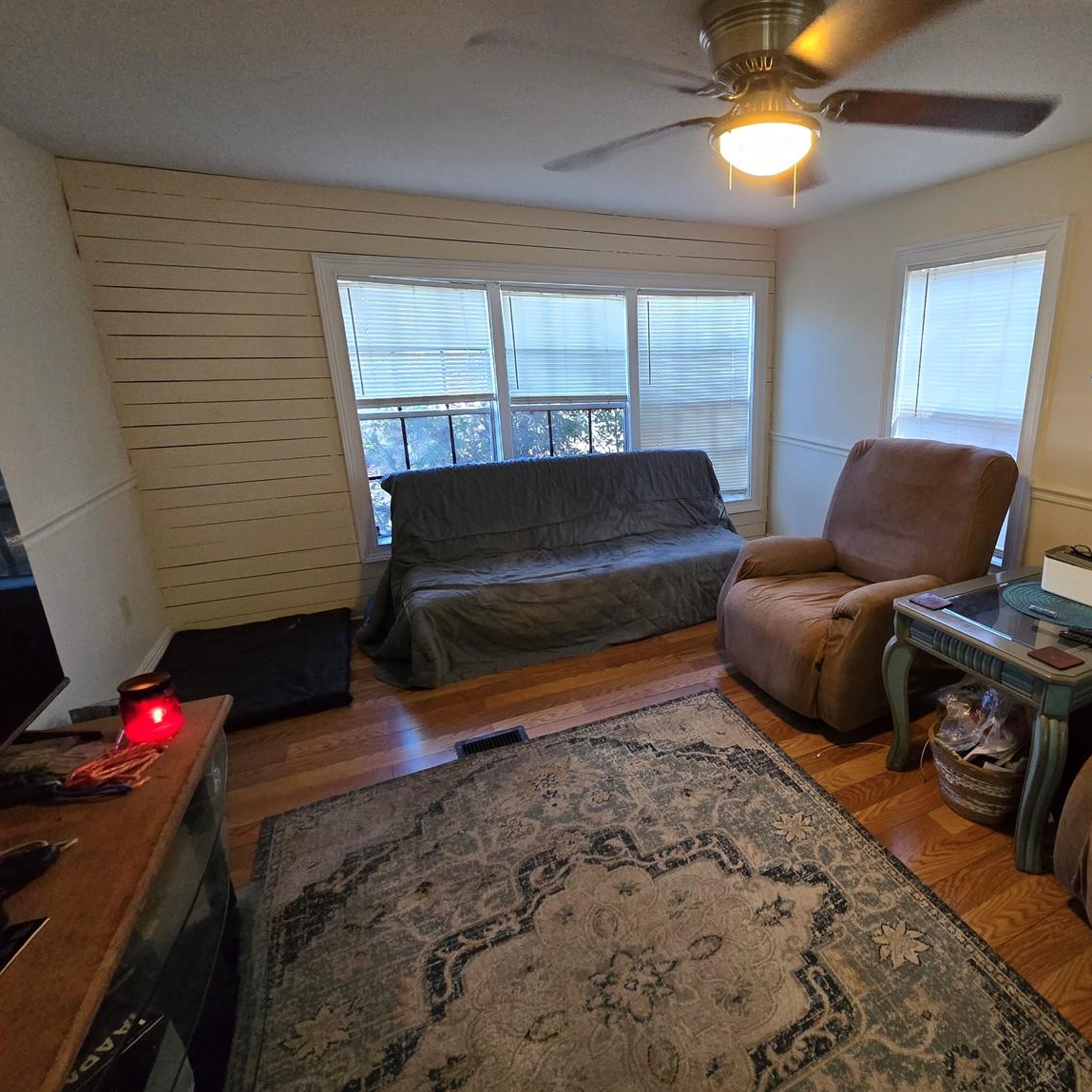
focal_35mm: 16
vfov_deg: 87.4
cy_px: 532
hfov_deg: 84.7
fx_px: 571
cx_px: 718
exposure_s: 1/60
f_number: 2.2
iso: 800
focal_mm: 2.2
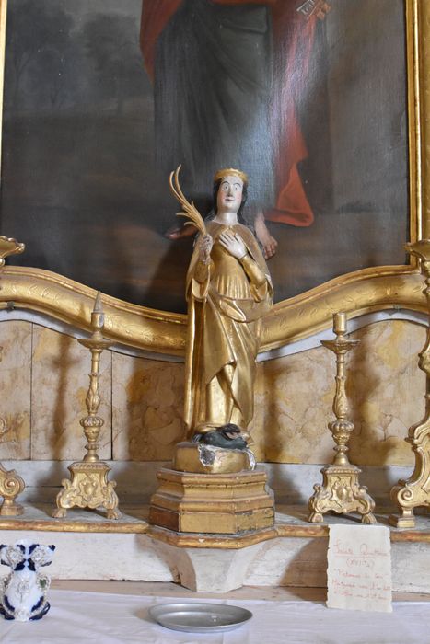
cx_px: 215
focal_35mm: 36
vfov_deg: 53.1
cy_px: 322
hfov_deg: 36.9
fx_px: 645
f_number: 4.5
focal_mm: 24
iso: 5600
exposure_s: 1/60
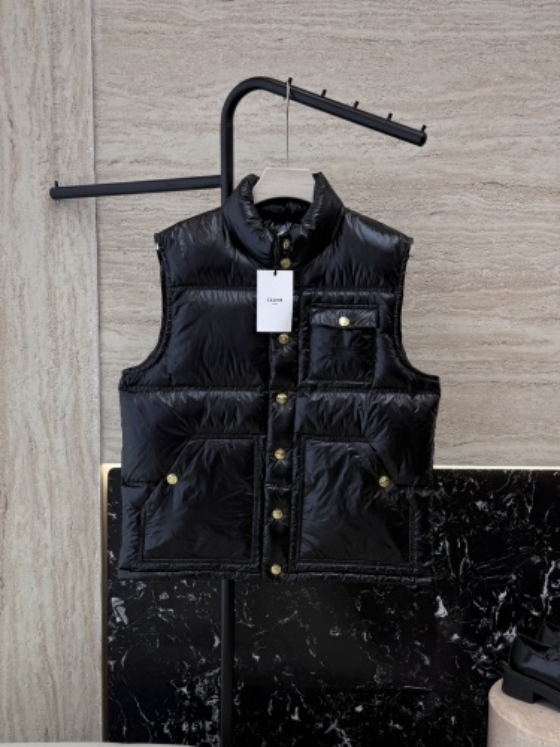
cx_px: 280
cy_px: 374
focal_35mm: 24
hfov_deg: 56.8
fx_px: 518
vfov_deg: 71.6
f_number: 1.78
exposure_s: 1/244
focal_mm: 6.76
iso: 64
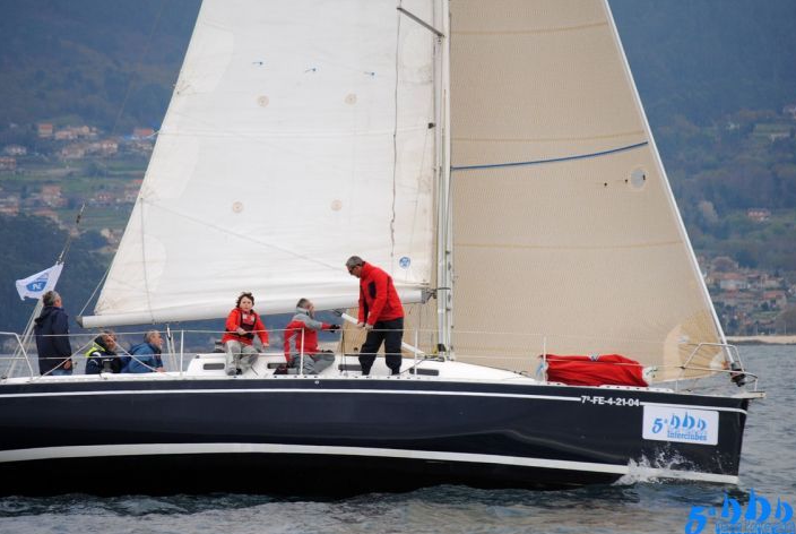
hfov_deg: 9.9
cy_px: 266
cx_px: 360
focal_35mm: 208
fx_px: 4607
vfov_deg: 6.6
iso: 200
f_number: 5
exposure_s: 1/400
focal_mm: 122
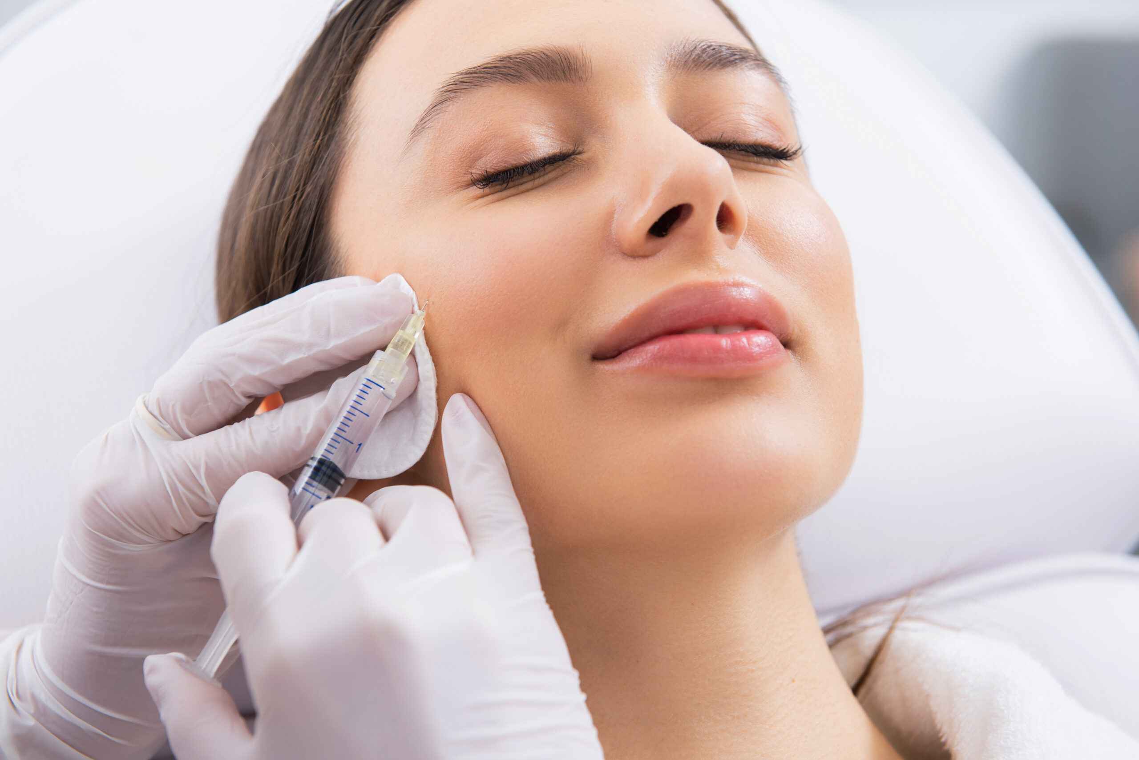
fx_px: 2215
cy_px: 380
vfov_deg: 19.5
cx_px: 570
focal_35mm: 70
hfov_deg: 28.8
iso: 250
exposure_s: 1/200
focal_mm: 70
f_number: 5.6
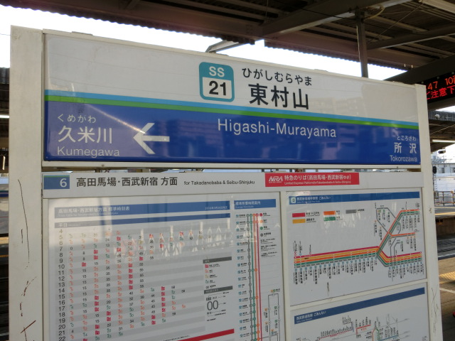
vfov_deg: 48.2
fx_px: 381
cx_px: 228
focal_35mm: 29
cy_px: 170
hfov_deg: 61.7
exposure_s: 1/160
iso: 80
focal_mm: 5.2
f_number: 3.7
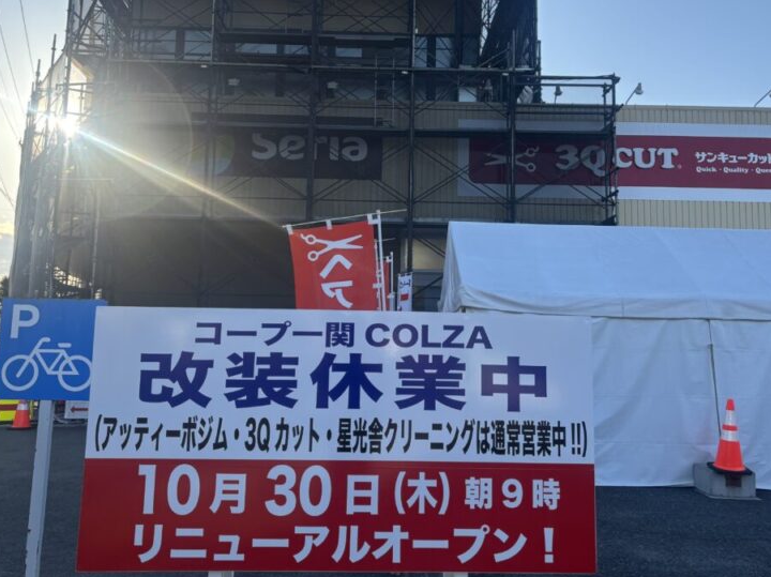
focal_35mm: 37
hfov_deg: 50.2
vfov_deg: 38.4
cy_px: 221
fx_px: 824
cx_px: 397
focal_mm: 5.96
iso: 50
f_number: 1.6
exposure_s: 1/1667
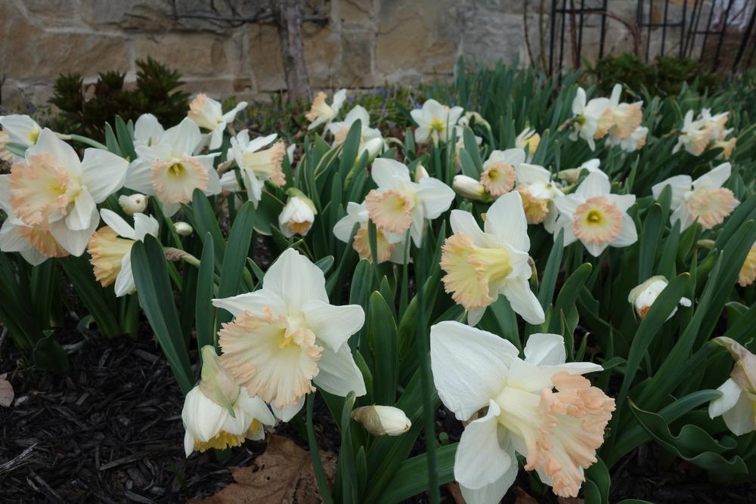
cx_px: 378
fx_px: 588
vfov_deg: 46.4
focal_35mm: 28
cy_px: 252
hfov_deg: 65.5
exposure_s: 1/125
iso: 125
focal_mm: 10.4
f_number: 5.6
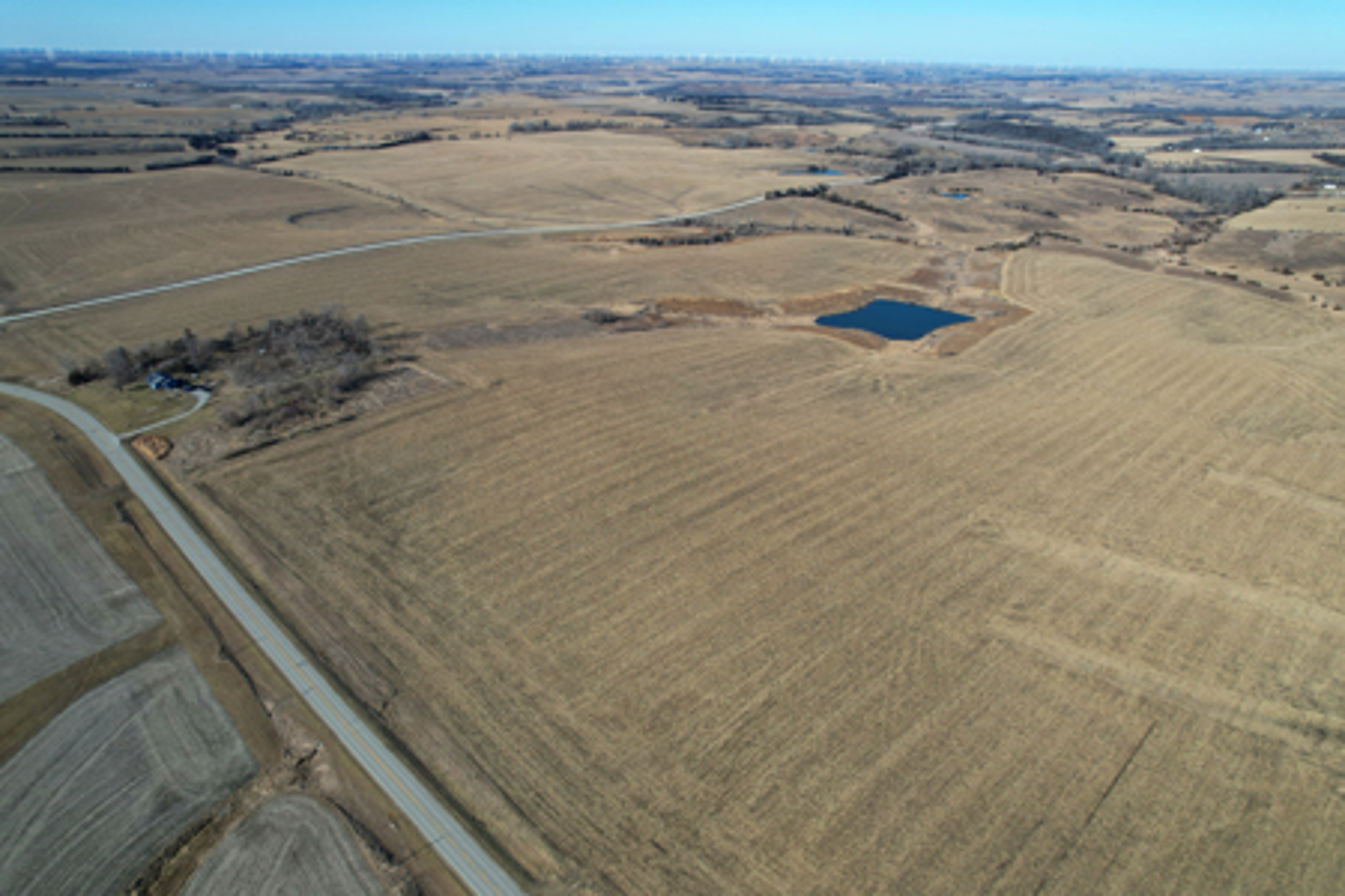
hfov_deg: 78.6
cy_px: 448
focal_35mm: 22
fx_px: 822
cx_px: 672
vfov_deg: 57.2
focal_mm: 8.38
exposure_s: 1/1600
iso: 100
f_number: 2.8
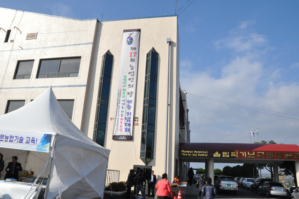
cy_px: 100
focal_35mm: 27
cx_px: 150
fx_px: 224
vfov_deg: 47.8
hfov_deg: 67.4
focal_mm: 18
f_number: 18
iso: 2000
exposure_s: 1/1250
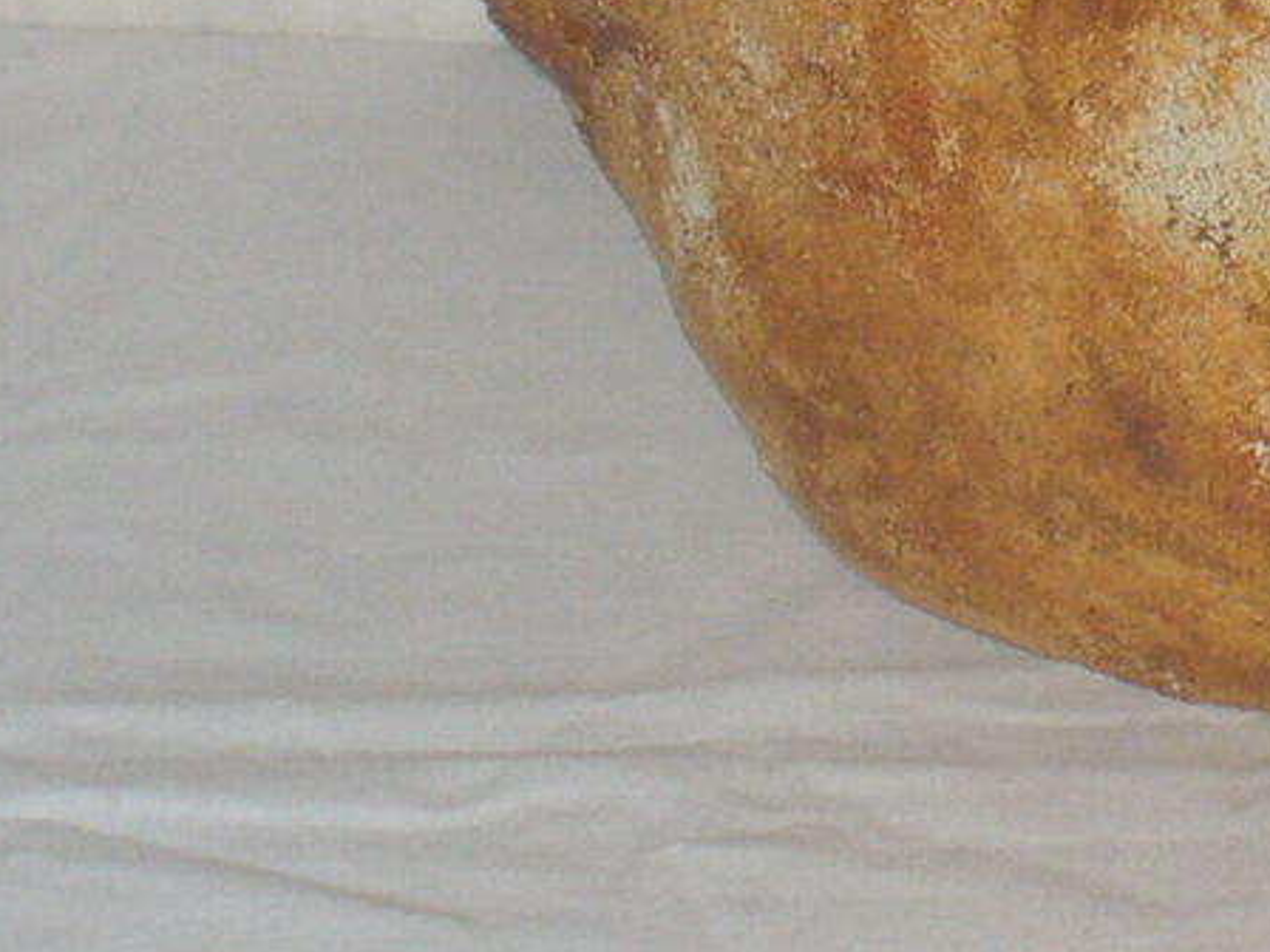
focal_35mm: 169
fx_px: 6200
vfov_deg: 8.6
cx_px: 1698
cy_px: -448
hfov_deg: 11.4
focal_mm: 6.1
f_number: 2.8
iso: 100
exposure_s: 1/30
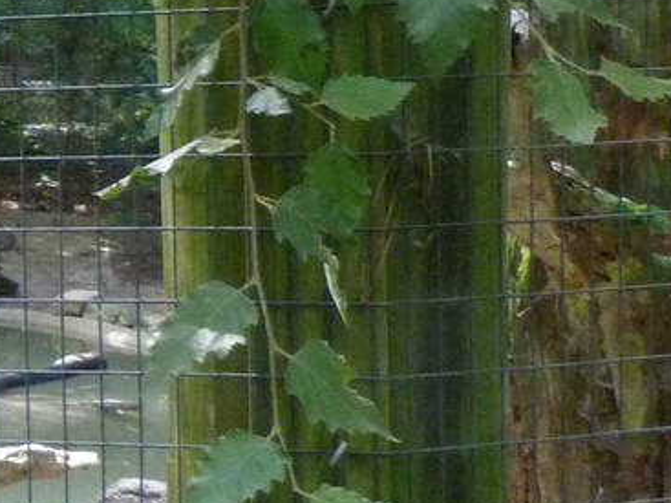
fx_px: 2112
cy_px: 134
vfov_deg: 13.5
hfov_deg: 14.8
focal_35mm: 109
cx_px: -669
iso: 400
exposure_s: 1/60
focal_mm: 4.5
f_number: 2.8
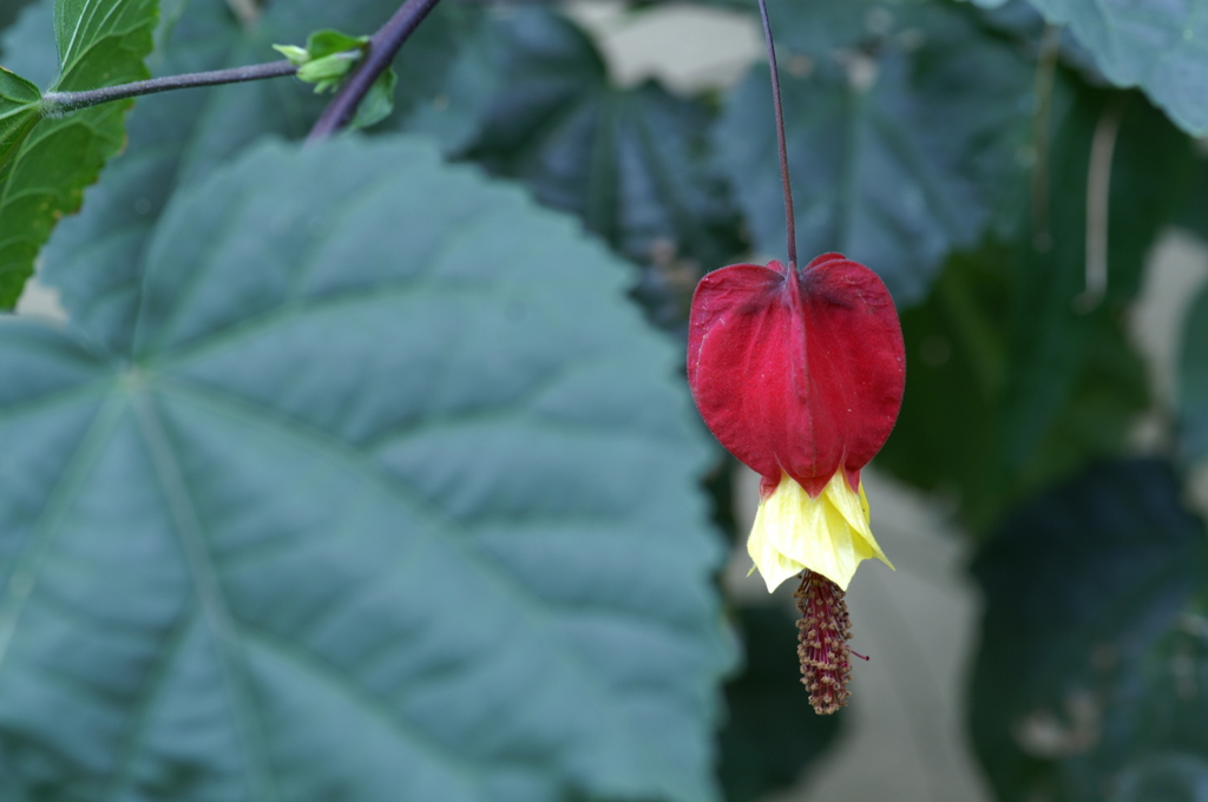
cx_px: 604
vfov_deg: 9.1
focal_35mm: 150
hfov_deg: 13.7
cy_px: 401
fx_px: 5027
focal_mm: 100
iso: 100
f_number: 6.7
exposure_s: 1/6
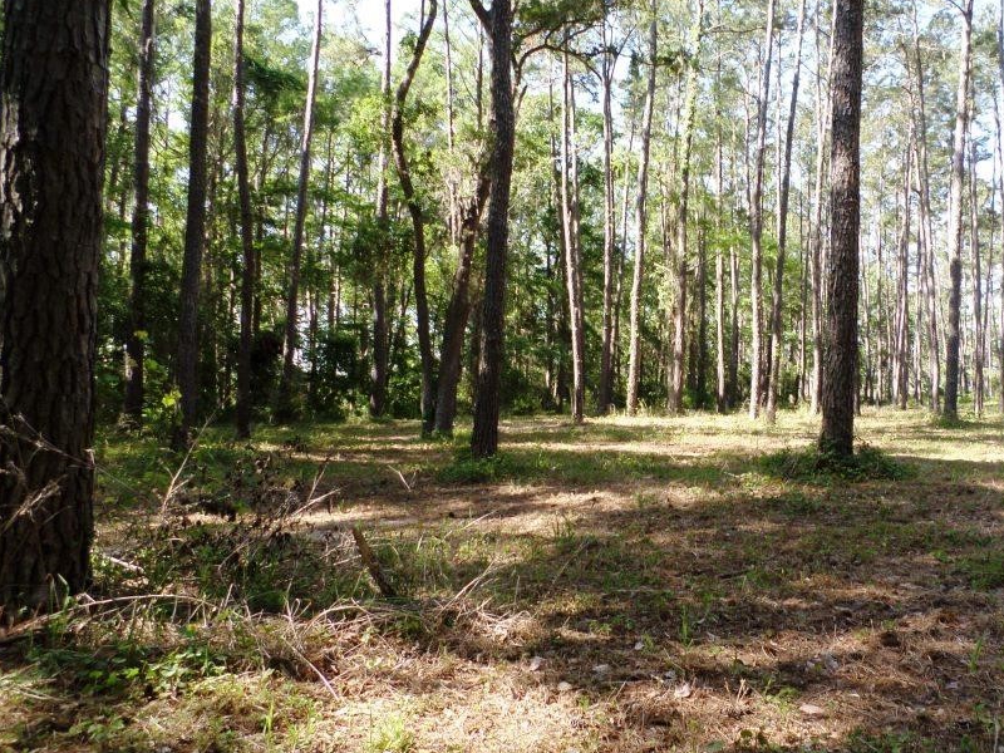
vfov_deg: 44.2
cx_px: 640
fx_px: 928
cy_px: 373
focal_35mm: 32
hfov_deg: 56.0
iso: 80
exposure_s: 1/180
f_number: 2.5
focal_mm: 4.5
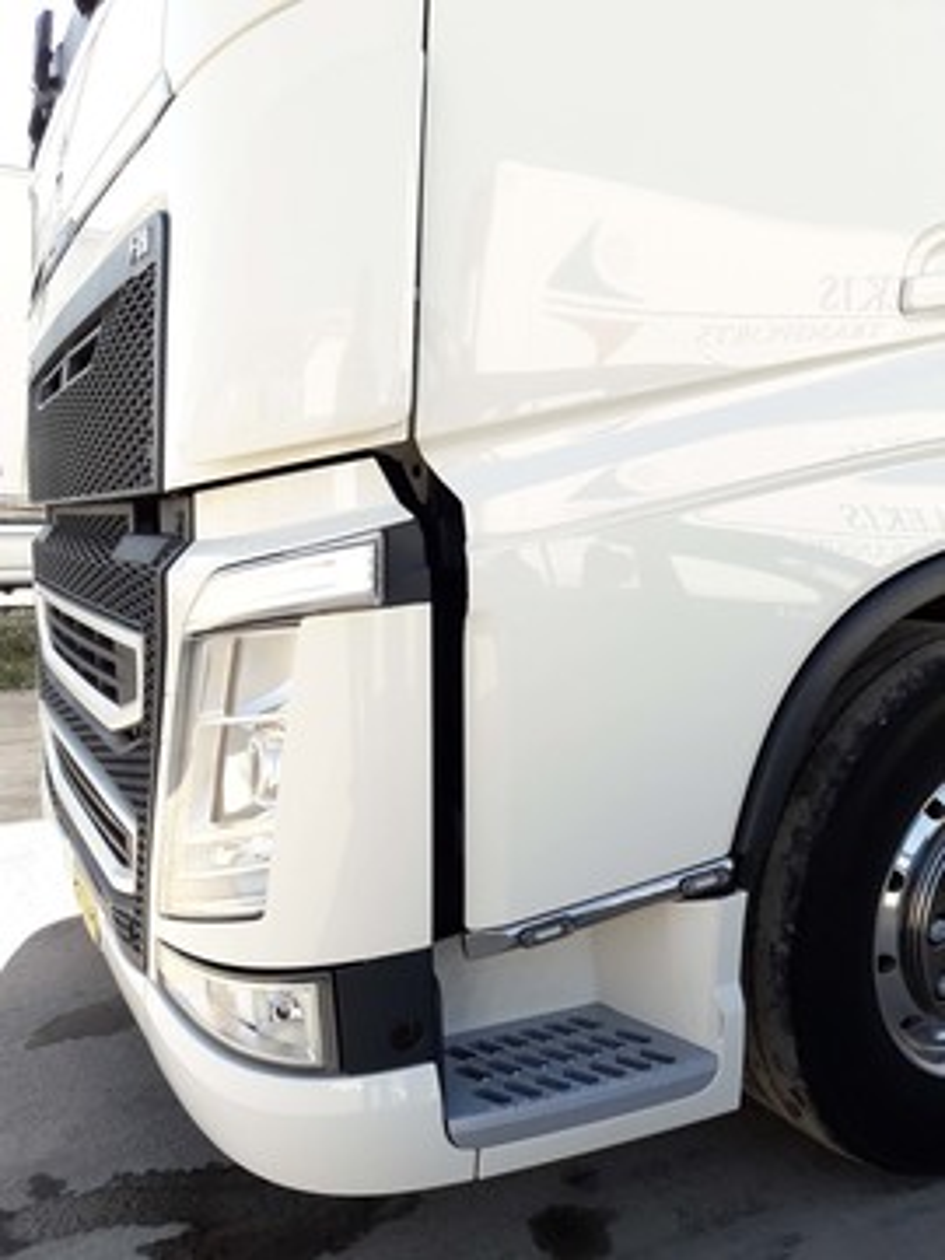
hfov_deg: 49.7
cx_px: 472
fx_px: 1019
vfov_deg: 63.4
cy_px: 630
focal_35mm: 28
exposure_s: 1/357
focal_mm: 3.7
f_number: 1.9
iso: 40
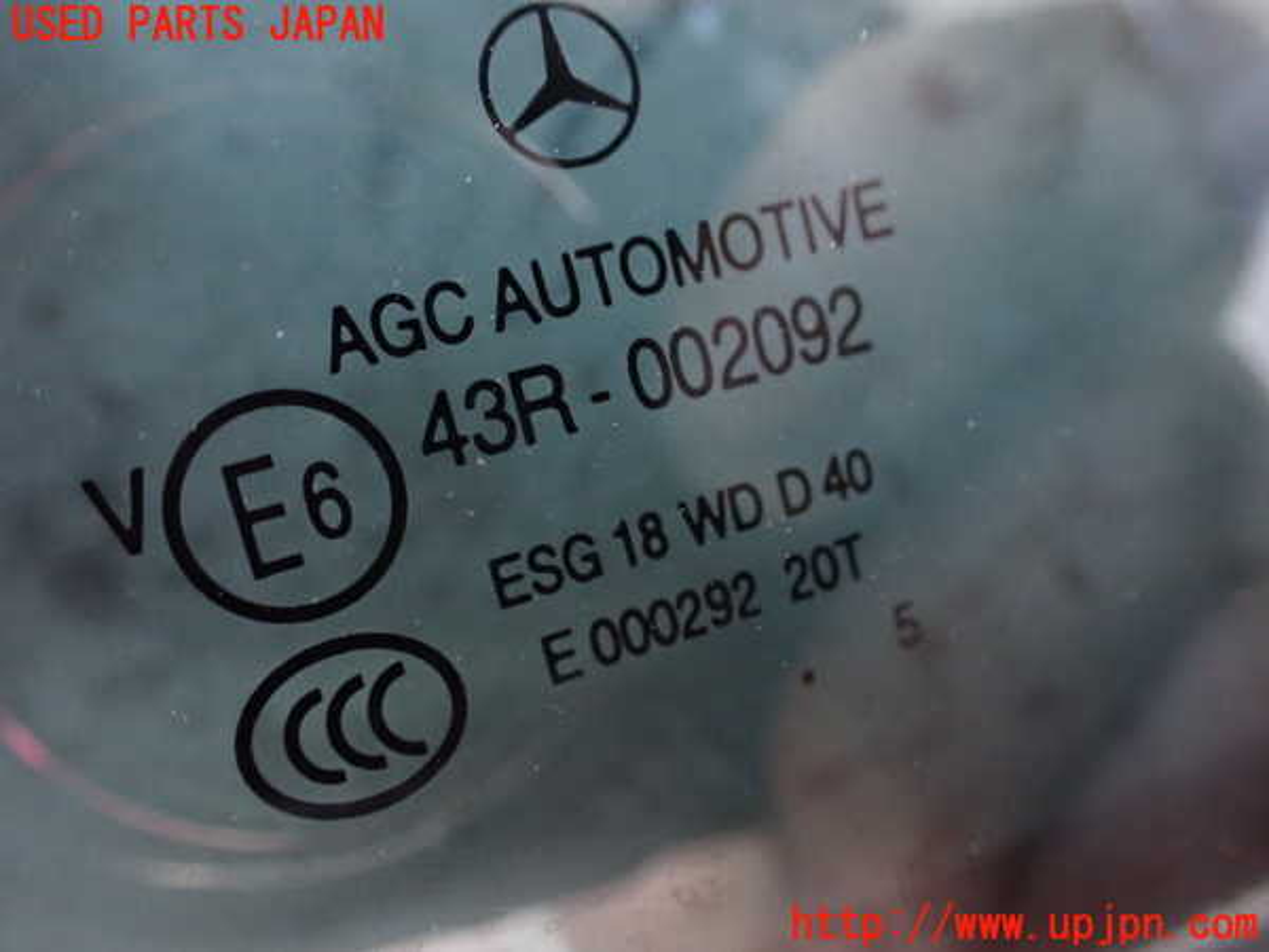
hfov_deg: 60.0
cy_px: 476
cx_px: 634
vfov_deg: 46.8
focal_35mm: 30
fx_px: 1100
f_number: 2.3
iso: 800
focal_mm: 5.4
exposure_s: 1/50
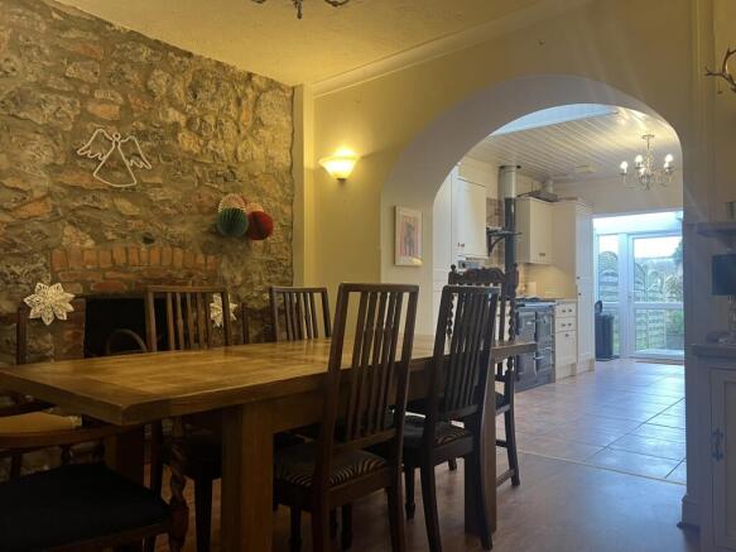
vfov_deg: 53.0
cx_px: 368
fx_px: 553
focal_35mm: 26
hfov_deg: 67.3
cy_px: 276
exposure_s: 1/50
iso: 80
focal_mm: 5.7
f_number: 1.5
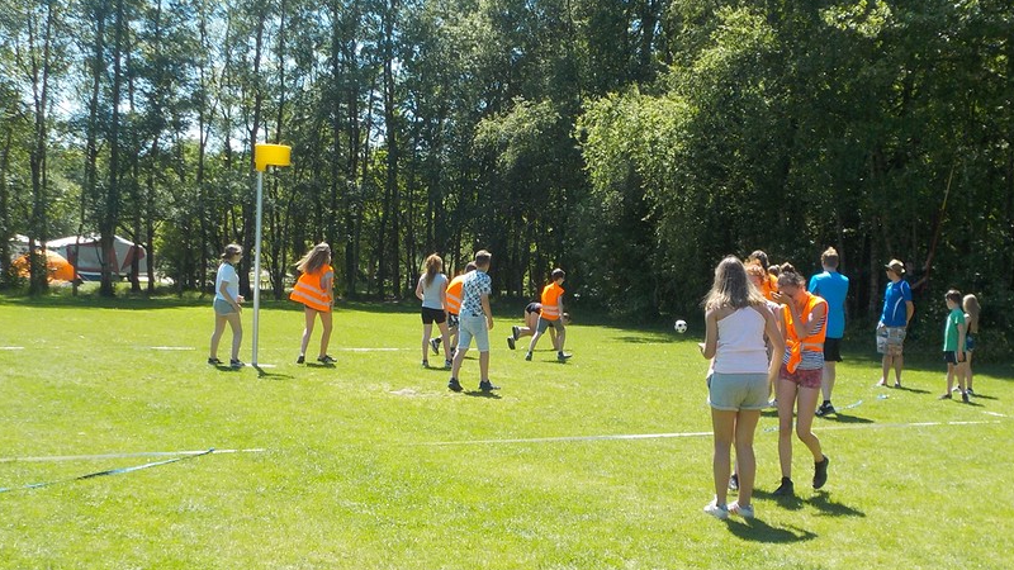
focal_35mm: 53
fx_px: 1425
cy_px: 381
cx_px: 643
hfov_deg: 38.9
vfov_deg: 22.5
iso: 125
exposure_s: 1/500
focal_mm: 5.2
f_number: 3.7
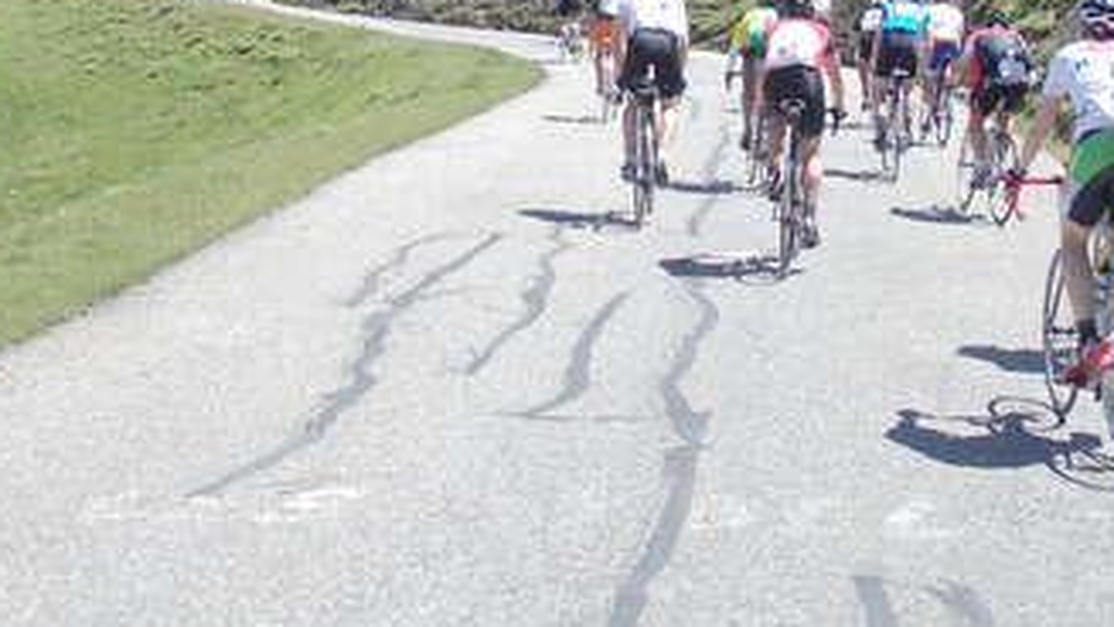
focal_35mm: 76
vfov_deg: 15.5
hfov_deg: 27.8
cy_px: -48
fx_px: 2245
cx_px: 651
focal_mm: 5.3
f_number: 6.2
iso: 80
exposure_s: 1/320
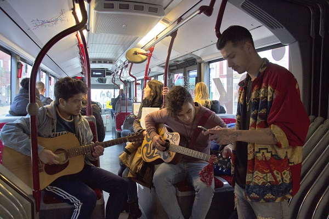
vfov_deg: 47.9
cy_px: 110
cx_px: 164
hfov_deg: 67.4
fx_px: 247
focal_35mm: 27
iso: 400
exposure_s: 1/25
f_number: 3.5
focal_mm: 18
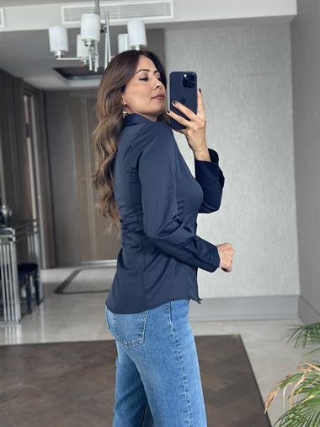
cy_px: 214
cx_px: 160
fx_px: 591
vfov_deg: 39.6
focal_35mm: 48
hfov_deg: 30.3
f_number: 1.78
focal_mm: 6.86
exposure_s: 1/121
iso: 100
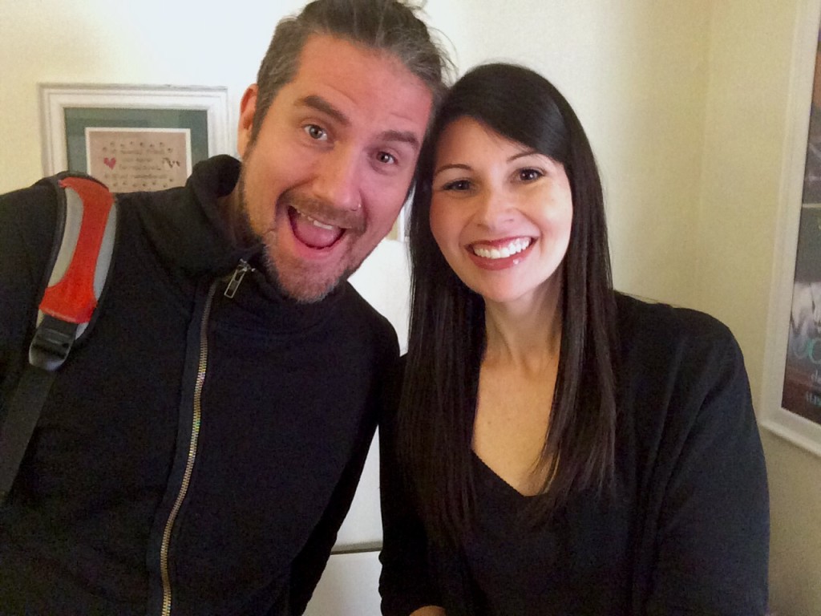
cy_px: 308
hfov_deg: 58.4
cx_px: 410
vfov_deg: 45.4
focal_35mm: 31
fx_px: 735
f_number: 2.4
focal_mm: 2.15
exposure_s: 1/15
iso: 640
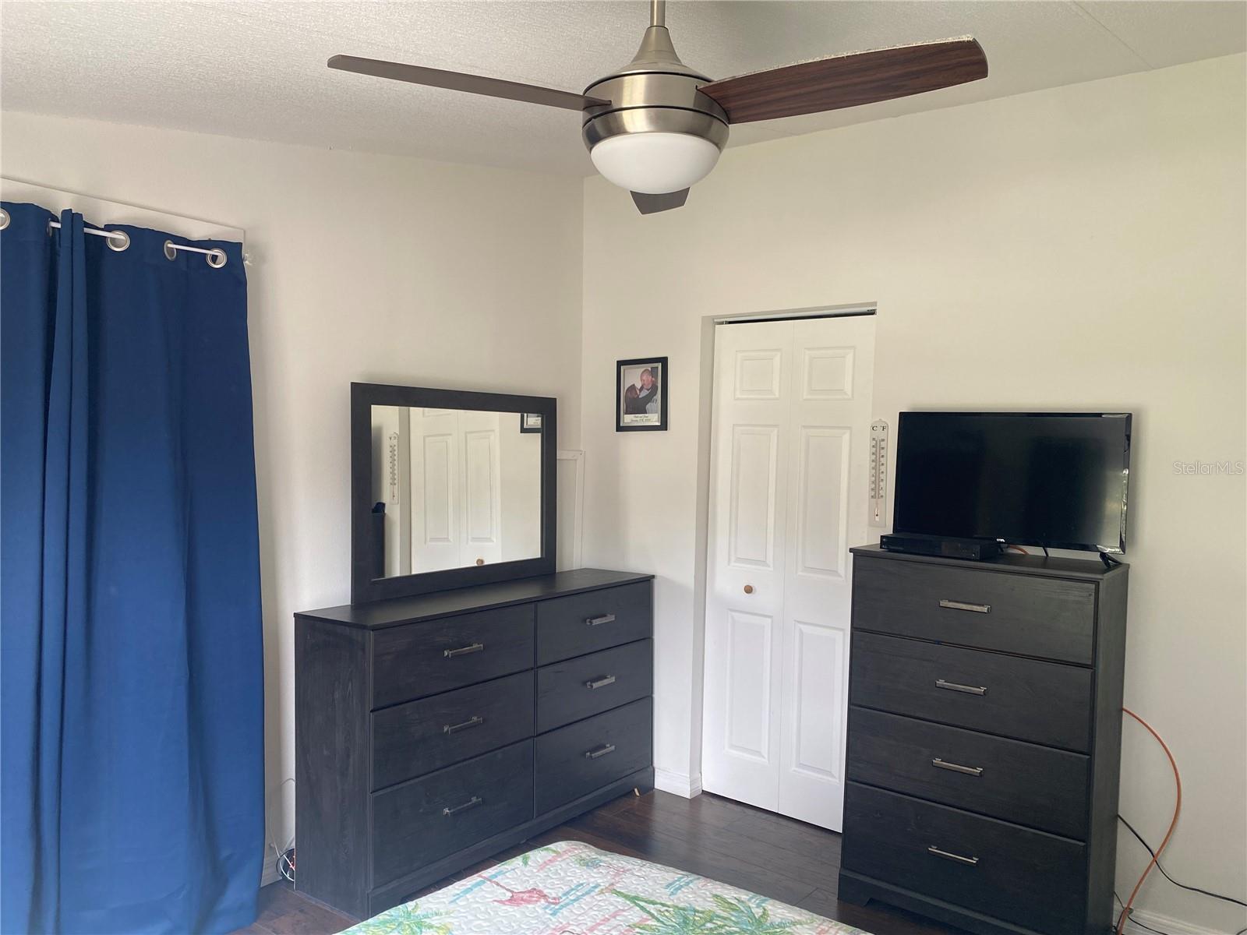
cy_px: 468
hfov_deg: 67.3
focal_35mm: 26
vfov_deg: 53.1
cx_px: 624
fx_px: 937
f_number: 1.8
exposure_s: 1/121
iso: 80
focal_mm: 4.25
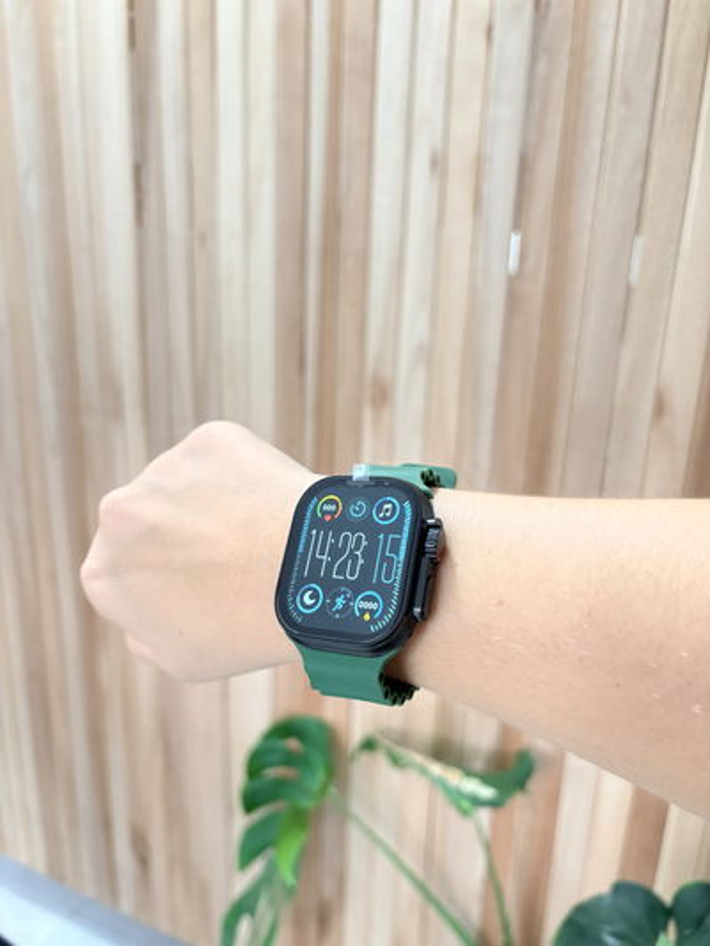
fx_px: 711
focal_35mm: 26
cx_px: 355
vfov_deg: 67.3
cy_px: 473
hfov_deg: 53.1
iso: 320
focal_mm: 5.96
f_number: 1.6
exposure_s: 1/60
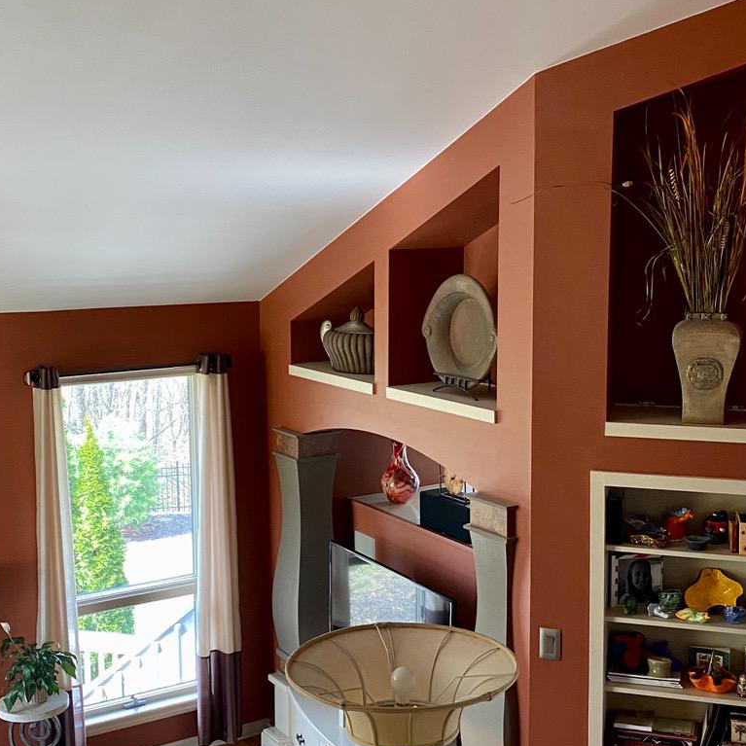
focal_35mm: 46
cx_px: 347
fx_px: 1122
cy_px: 383
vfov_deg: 36.8
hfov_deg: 36.8
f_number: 1.8
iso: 125
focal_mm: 4.25
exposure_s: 1/77
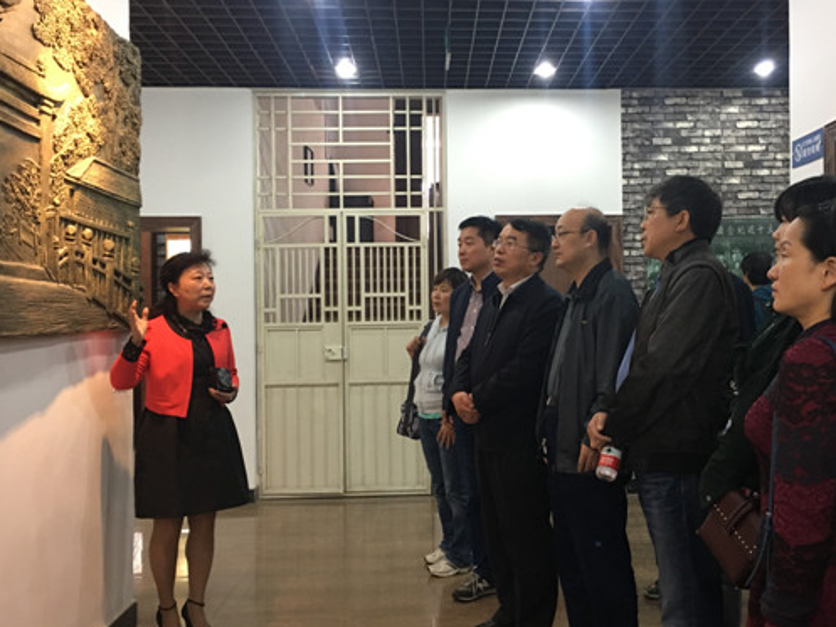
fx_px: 845
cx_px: 476
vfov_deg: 40.7
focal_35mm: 35
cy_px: 314
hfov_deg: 52.4
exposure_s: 1/10
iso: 100
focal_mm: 4.15
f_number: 2.2
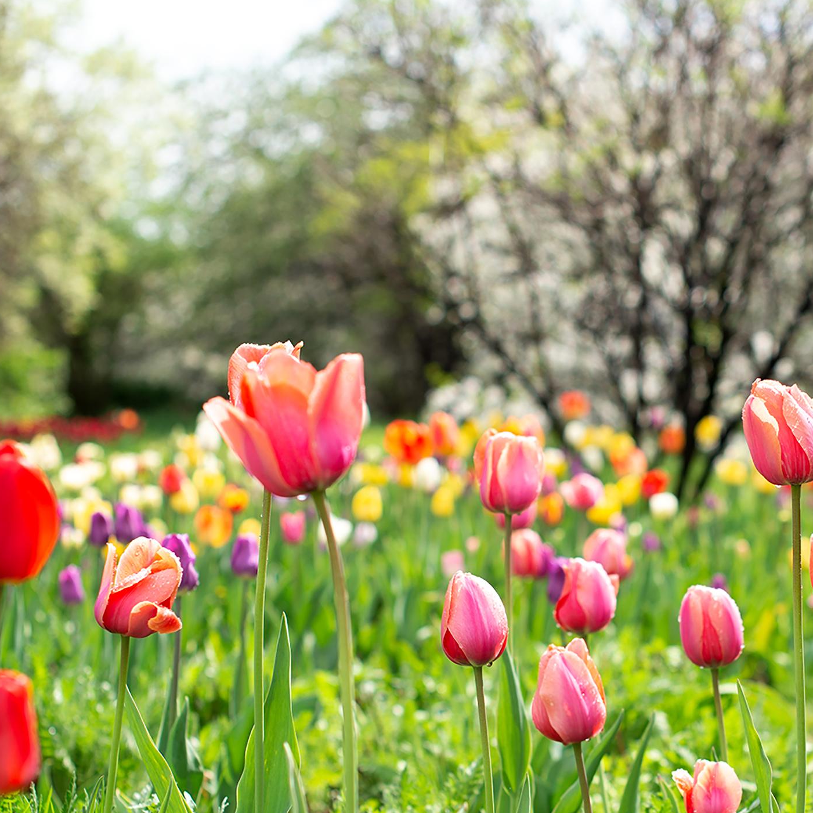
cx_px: 640
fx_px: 2418
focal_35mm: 91
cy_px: 560
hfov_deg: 18.9
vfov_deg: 19.0
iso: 125
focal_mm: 50
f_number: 3.2
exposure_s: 1/1250
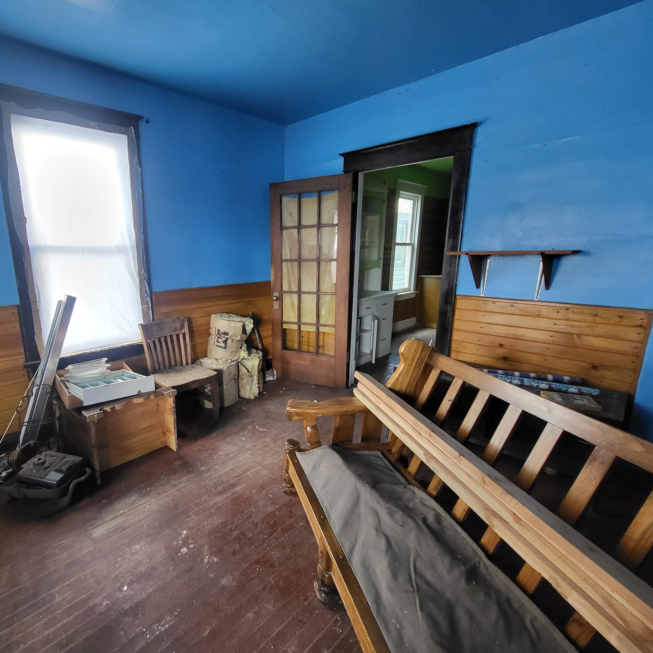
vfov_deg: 87.4
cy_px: 336
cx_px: 250
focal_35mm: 16
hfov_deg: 85.9
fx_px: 341
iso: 320
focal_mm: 1.74
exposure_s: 1/40
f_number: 2.2
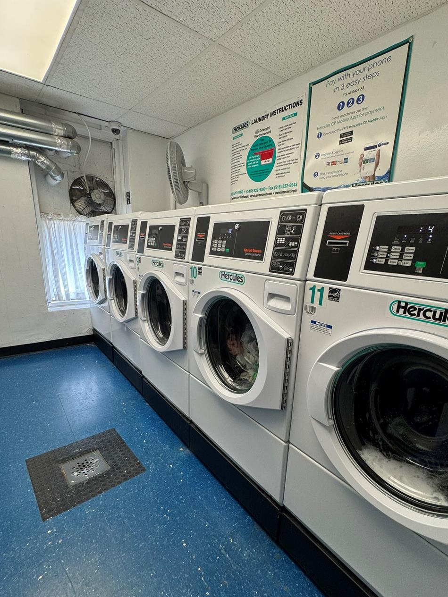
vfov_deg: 90.8
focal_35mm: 17
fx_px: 293
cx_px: 241
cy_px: 325
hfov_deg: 74.6
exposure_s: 1/120
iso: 125
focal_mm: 2.22
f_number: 2.2
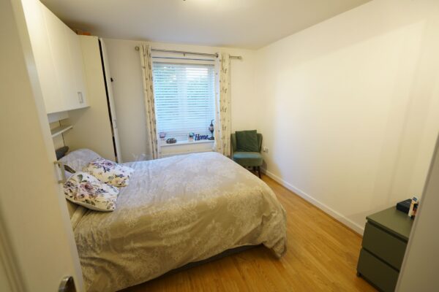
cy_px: 146
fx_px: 195
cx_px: 220
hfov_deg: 96.7
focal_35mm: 16
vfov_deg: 73.7
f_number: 4.5
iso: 400
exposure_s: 1/25
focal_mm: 16
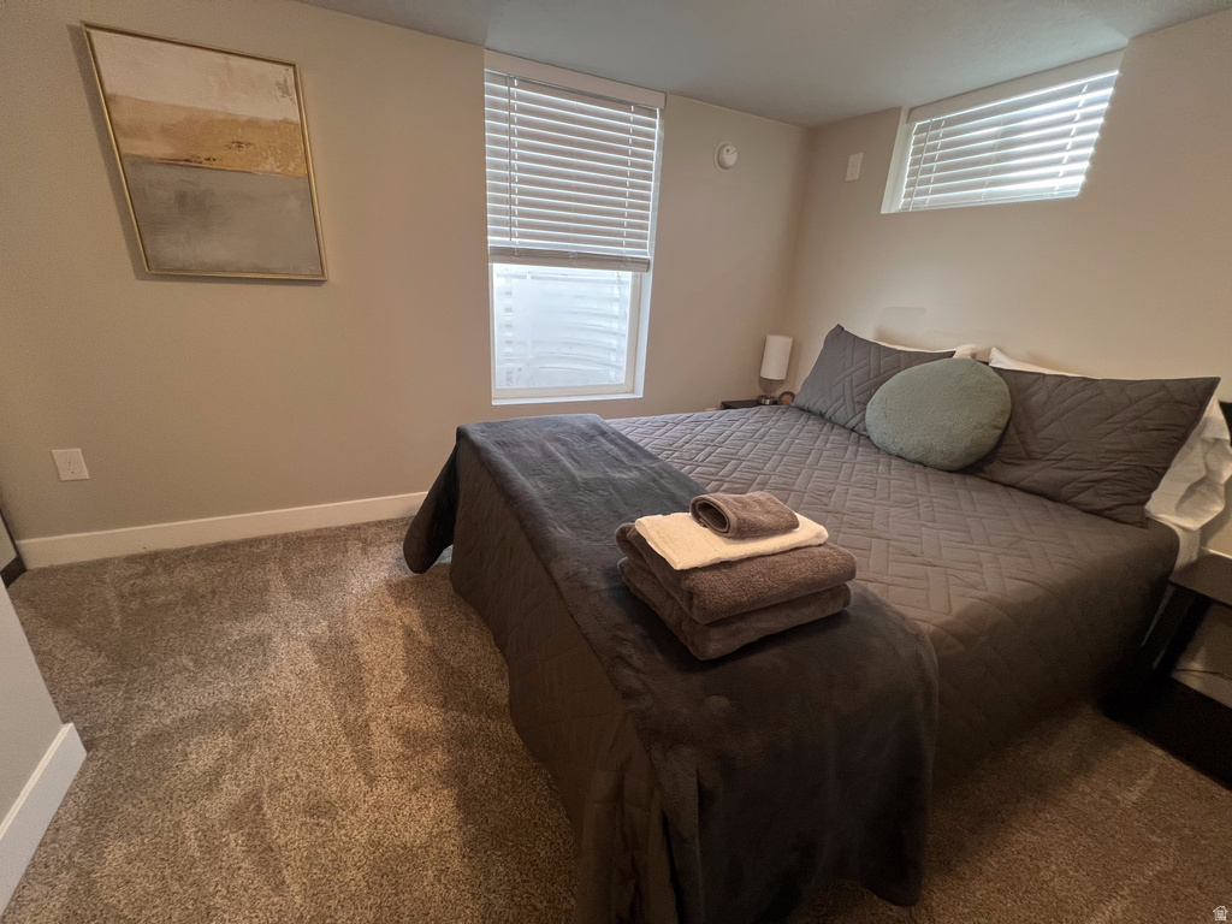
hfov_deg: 106.2
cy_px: 462
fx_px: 463
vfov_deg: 89.9
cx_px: 616
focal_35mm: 13
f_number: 1.8
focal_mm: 1.57
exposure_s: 1/60
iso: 250
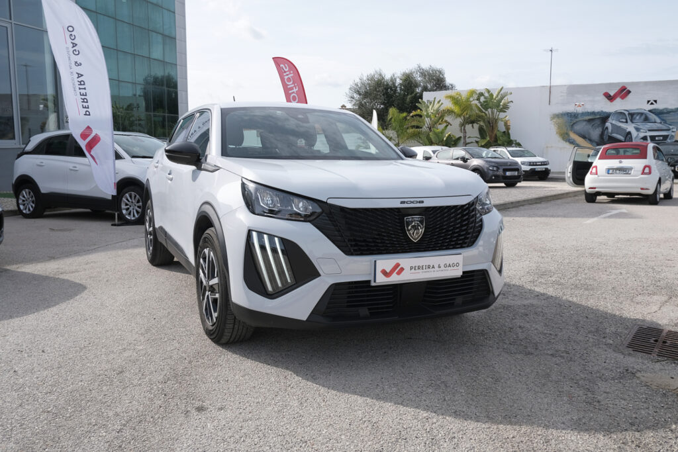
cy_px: 226
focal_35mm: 30
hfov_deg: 61.9
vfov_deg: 43.6
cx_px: 339
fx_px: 565
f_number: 9
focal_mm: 20.3
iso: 160
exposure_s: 1/250
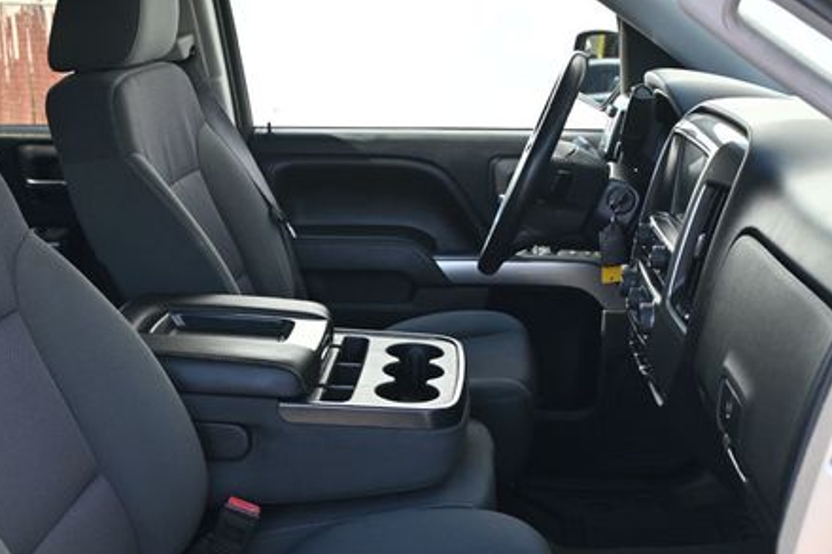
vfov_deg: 27.4
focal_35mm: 49
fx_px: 1134
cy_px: 340
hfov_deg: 40.1
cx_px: 321
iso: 360
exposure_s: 1/250
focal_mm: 22.5
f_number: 4
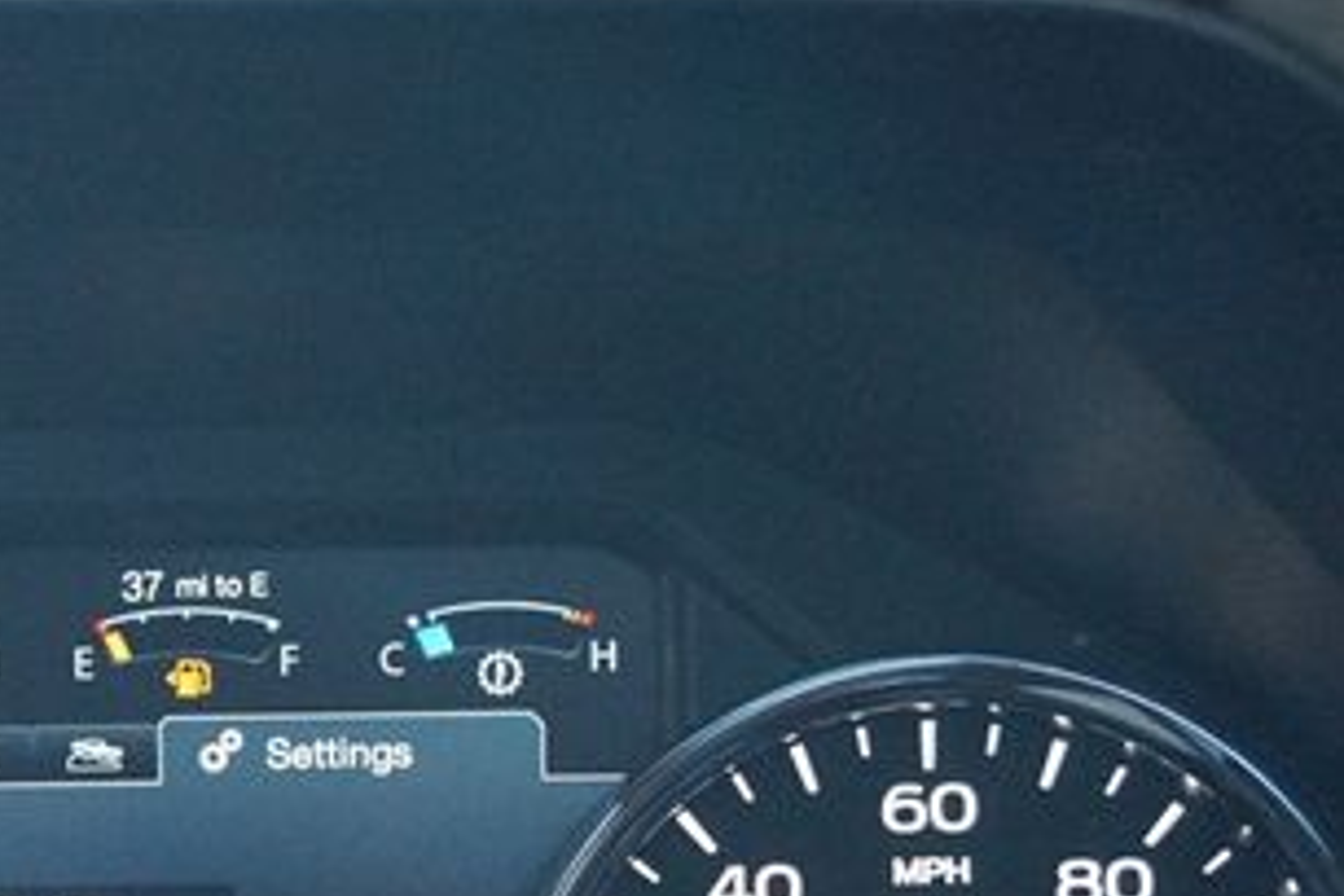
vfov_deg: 14.8
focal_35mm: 91
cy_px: 878
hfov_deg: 21.7
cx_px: 35
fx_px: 3399
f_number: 4.5
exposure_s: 1/125
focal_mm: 29
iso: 3200
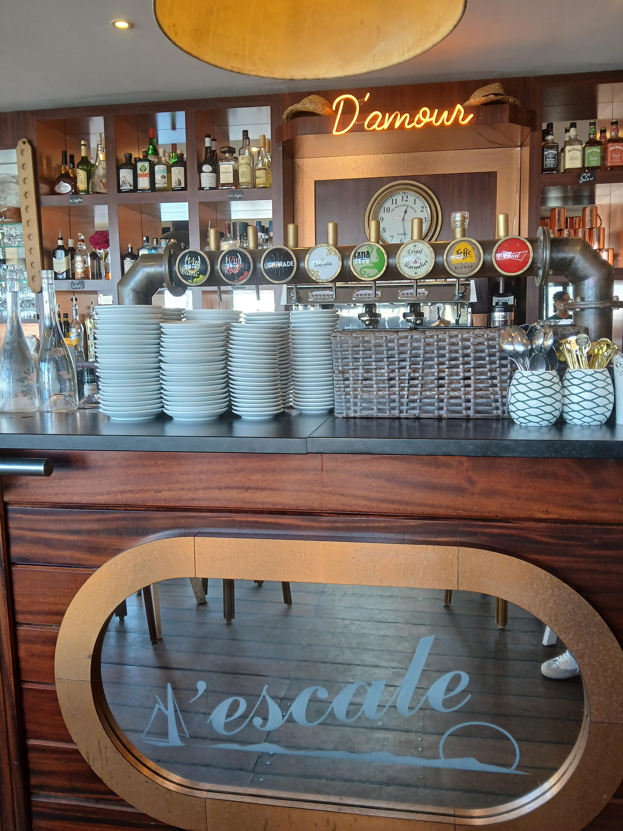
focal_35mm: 26
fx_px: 624
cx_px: 312
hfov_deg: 53.1
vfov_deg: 67.3
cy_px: 416
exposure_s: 1/50
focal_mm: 3.98
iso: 100
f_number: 1.8
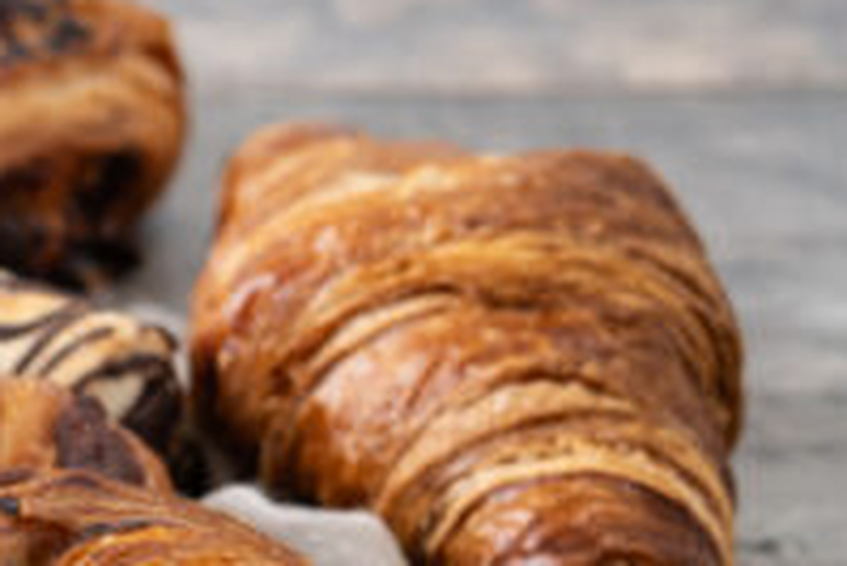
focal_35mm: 271
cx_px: -409
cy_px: 566
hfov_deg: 7.5
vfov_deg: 5.1
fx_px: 6380
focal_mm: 60
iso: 100
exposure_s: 1/200
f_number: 4.5
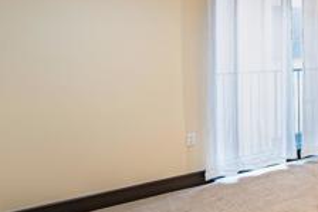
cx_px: 407
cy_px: 48
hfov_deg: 34.9
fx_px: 353
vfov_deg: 32.6
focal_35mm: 40
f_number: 8
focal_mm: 14
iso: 250
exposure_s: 1/80
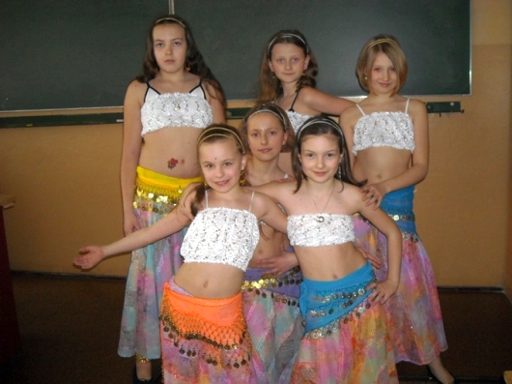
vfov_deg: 40.7
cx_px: 256
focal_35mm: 35
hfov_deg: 52.6
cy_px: 192
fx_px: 517
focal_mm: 5.7
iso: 200
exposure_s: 1/60
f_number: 2.8
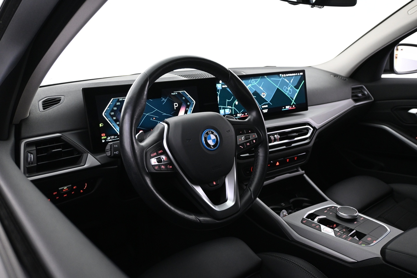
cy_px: 139
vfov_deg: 44.6
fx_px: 339
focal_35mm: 29
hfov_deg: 63.2
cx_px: 208
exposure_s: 1/30
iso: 1600
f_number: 3.8
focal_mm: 19.5
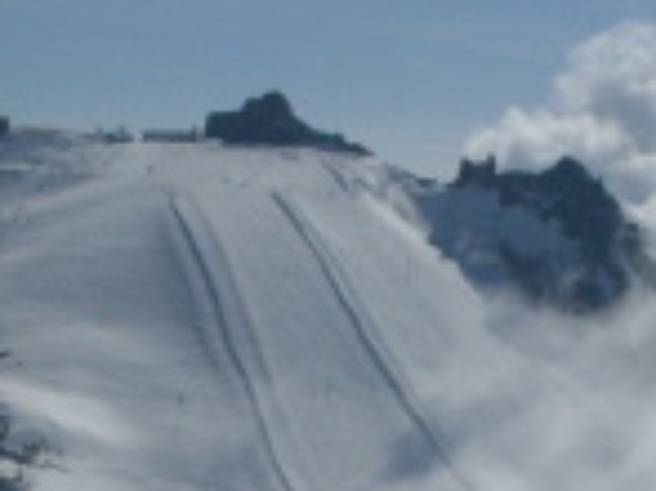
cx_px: 245
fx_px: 3030
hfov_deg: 12.3
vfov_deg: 9.0
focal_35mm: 160
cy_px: 750
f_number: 9.1
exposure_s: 1/1000
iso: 80
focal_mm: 8.1
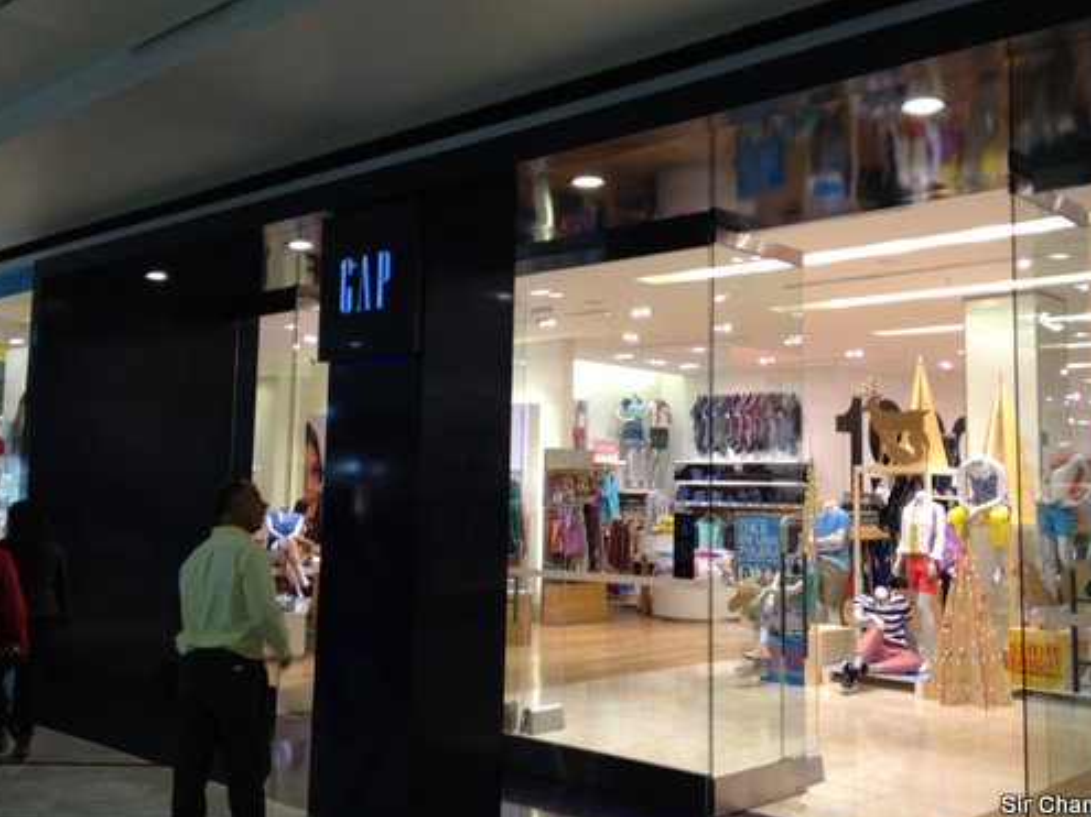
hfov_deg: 45.7
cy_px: 369
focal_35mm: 41
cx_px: 588
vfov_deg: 35.1
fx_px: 1292
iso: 50
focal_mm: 4.28
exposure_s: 1/20
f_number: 2.4
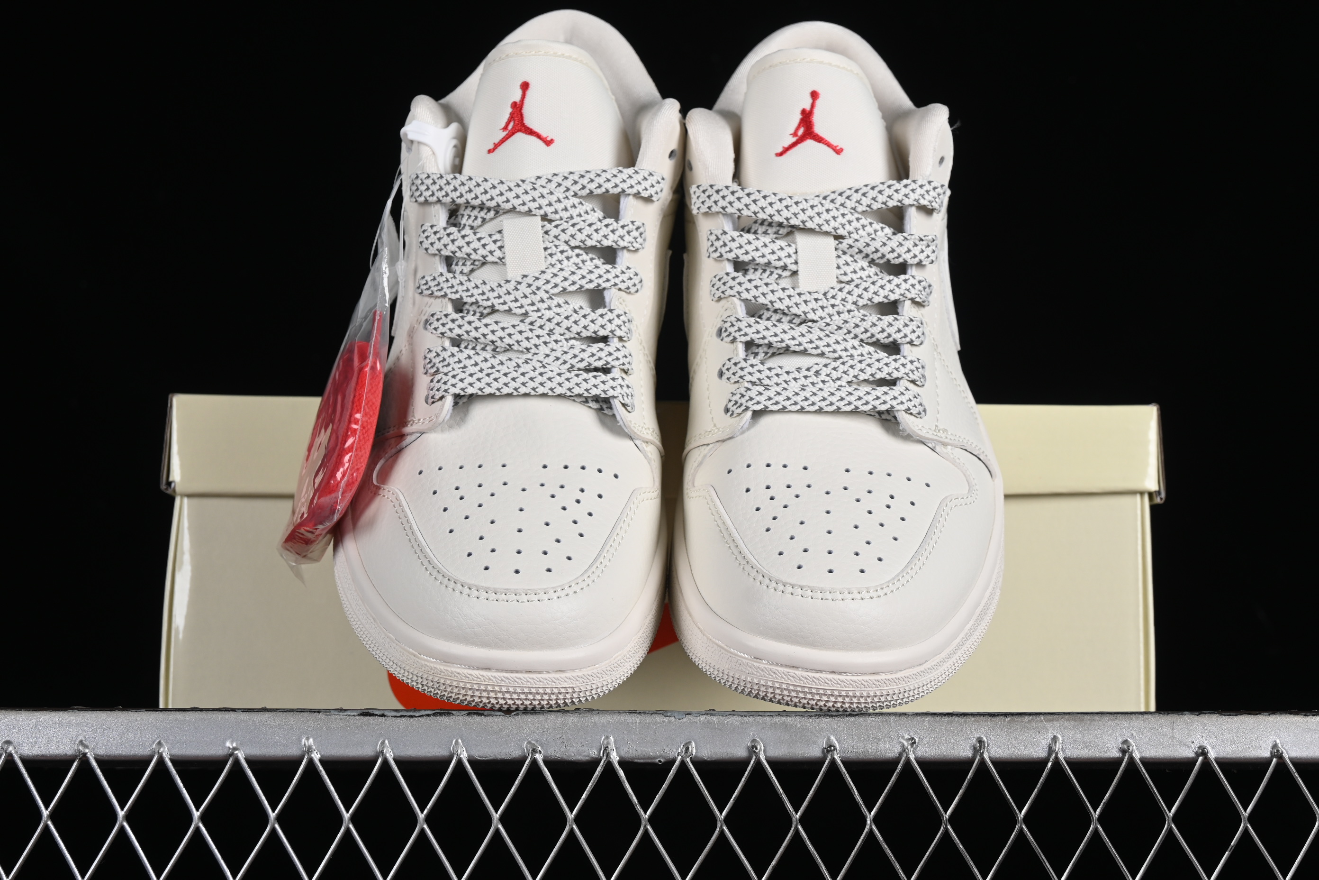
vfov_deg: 18.2
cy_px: 440
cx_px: 660
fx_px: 2748
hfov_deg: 27.0
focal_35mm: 75
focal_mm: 50
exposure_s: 1/100
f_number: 8
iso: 160
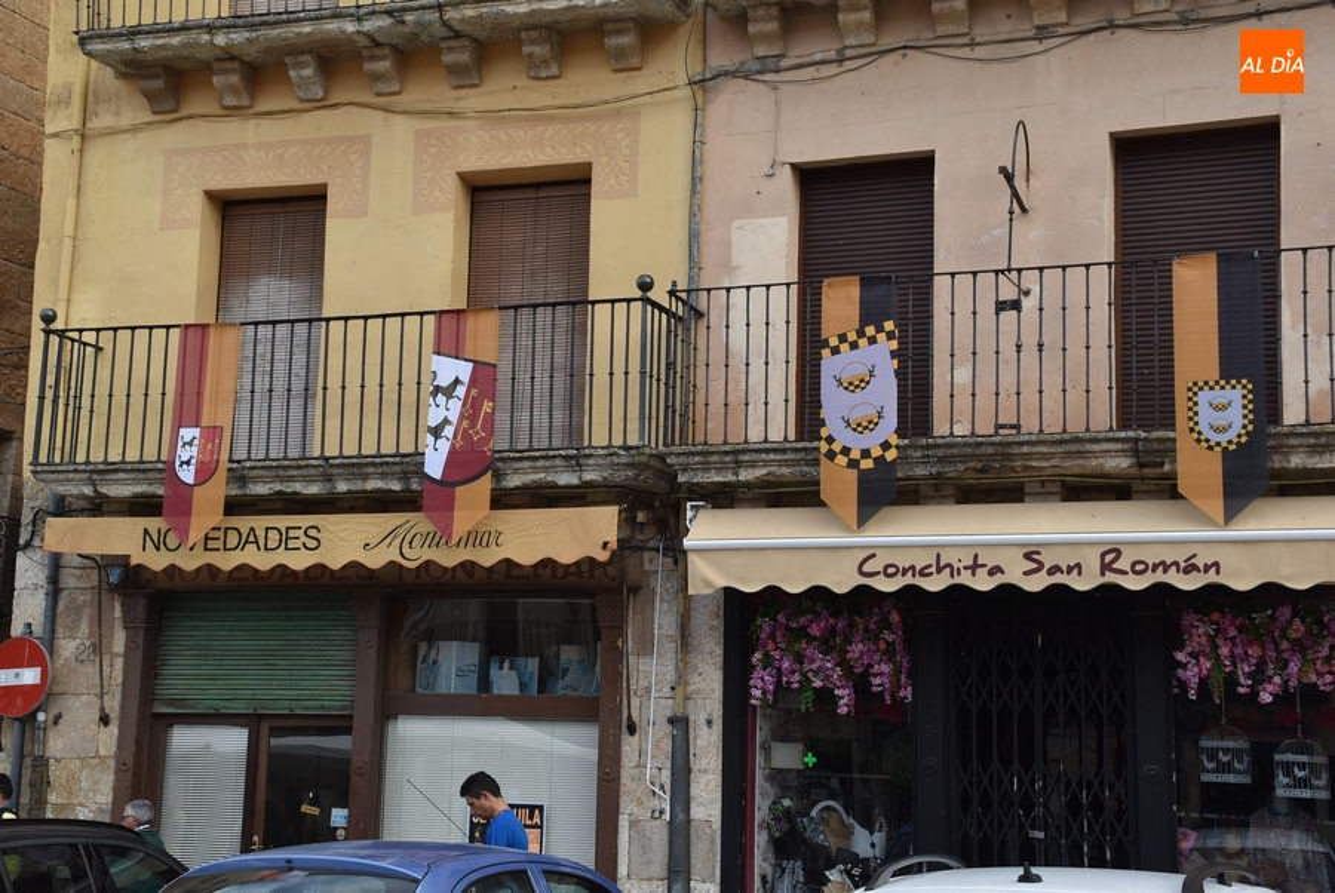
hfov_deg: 37.8
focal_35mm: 52
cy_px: 446
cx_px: 668
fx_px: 1949
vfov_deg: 25.8
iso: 400
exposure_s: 1/250
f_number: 8
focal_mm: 35
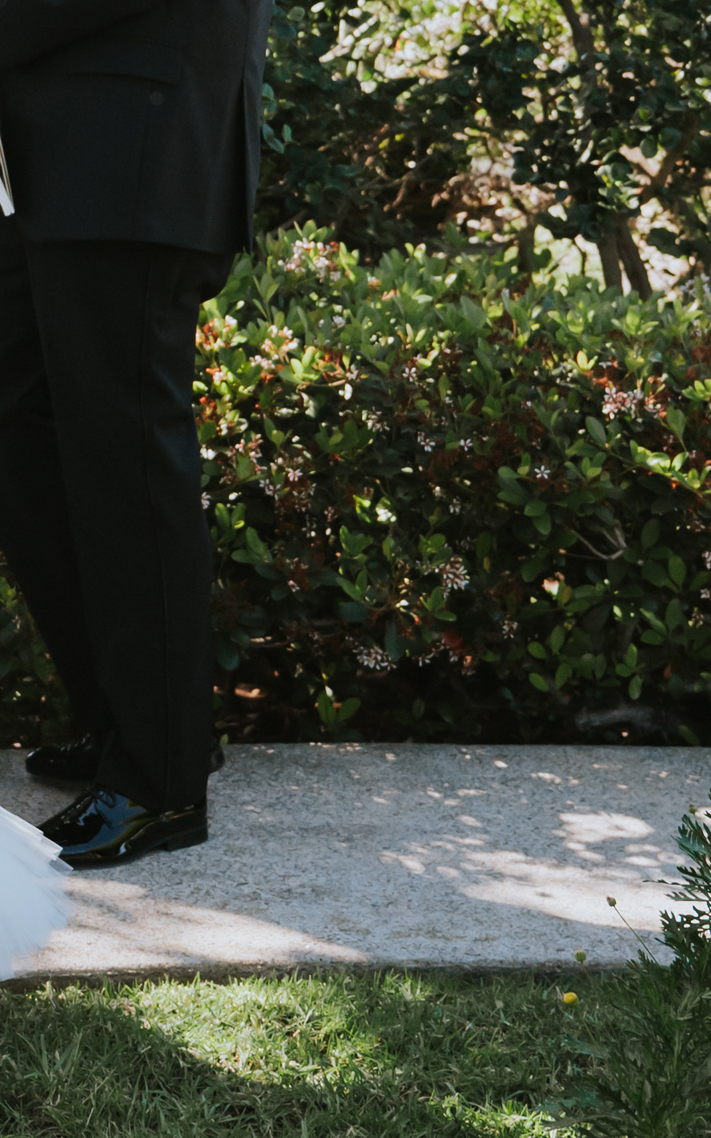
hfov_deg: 12.1
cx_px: -211
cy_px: 16
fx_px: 3255
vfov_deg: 19.3
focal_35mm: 105
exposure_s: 1/2000
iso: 640
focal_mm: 29
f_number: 3.5
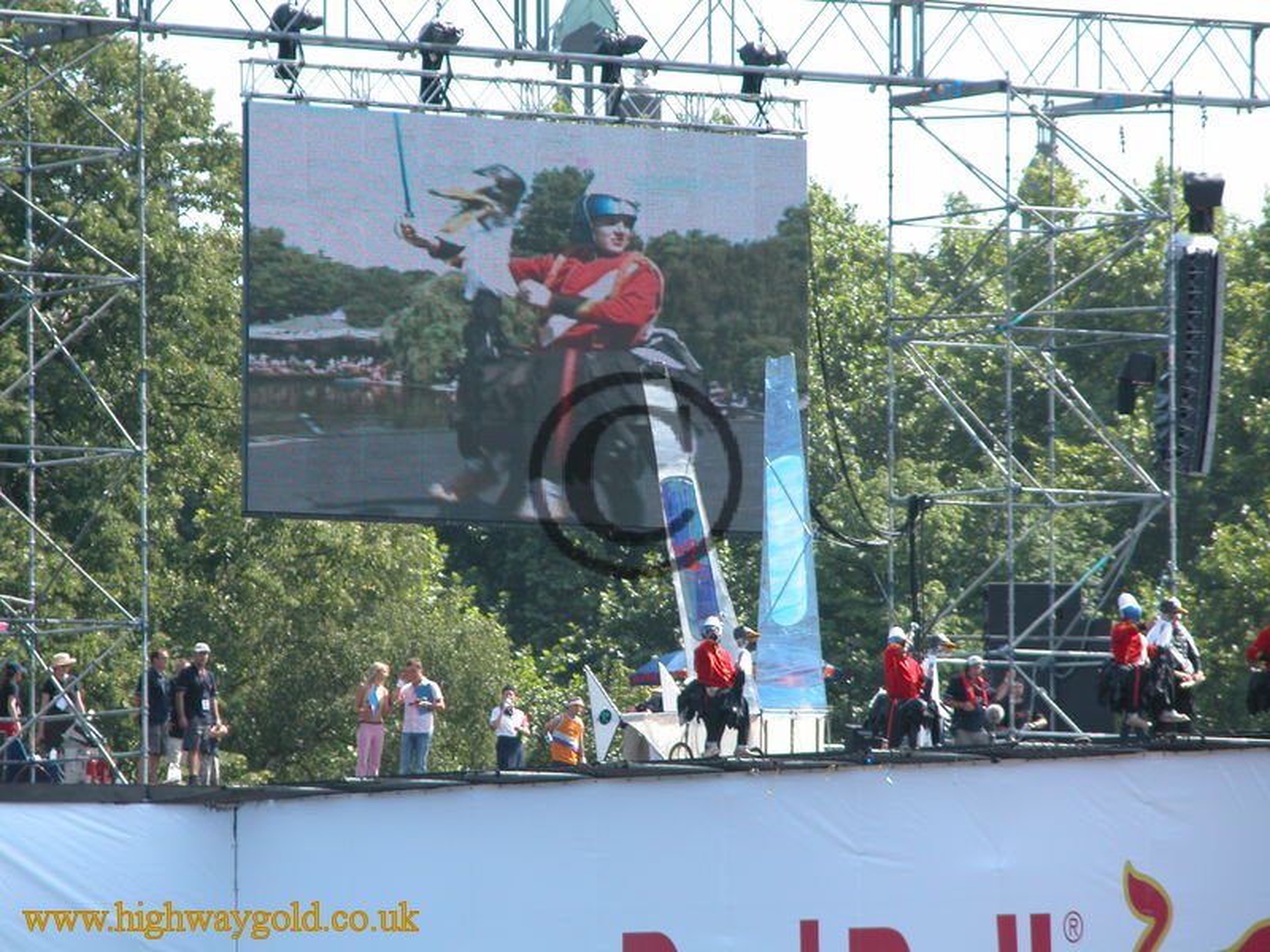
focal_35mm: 280
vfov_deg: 5.3
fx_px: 10273
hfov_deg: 7.1
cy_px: 476
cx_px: 635
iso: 100
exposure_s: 1/216
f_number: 4.7
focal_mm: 71.2
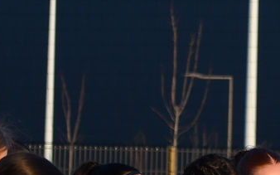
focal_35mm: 608
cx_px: 545
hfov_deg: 3.4
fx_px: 4638
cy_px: 378
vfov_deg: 2.2
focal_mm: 70
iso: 280
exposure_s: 1/1250
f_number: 4.5
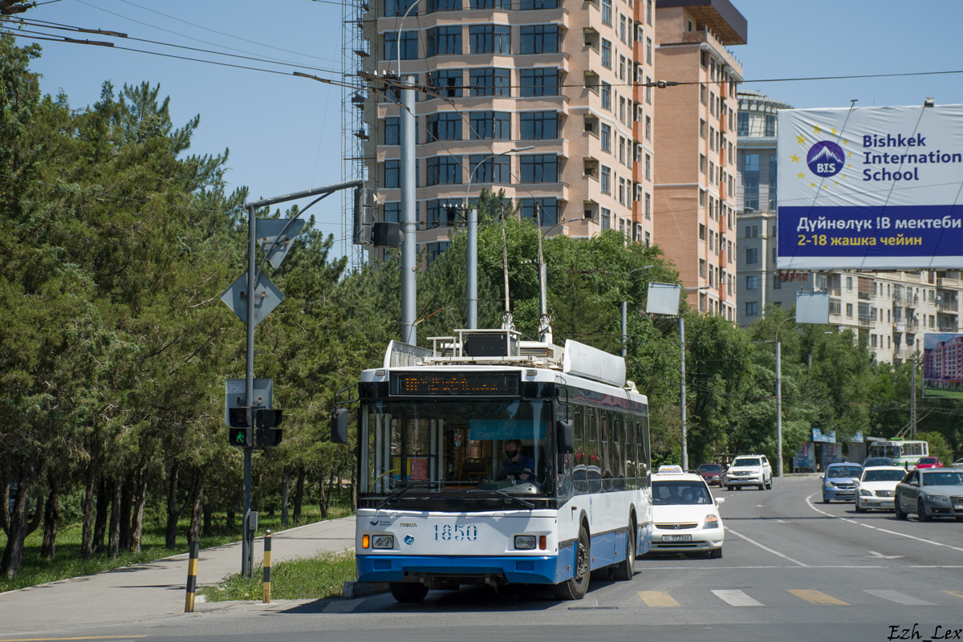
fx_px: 2247
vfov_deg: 16.3
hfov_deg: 24.2
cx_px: 482
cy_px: 321
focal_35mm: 84
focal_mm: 56
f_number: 7.1
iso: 200
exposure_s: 1/1000
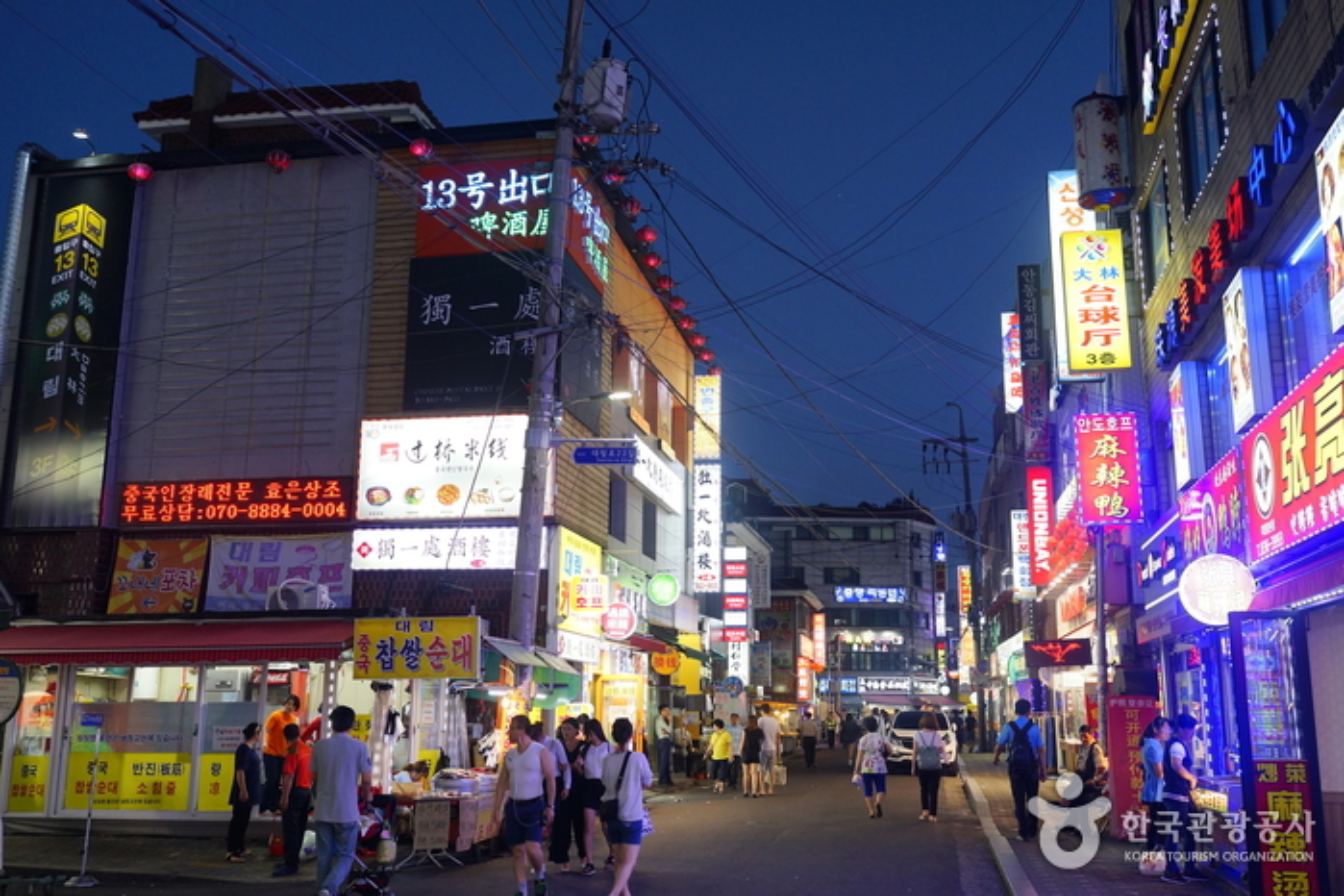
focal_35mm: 35
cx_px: 672
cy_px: 448
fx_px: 1307
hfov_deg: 54.4
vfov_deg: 37.9
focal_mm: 35
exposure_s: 1/80
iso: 800
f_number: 2.8
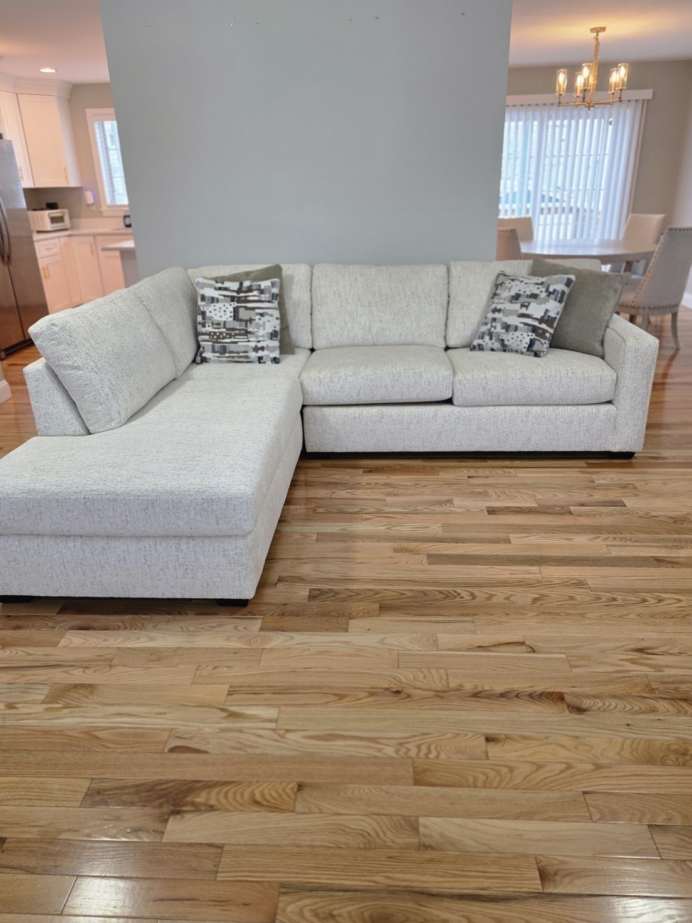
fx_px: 640
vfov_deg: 71.6
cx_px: 342
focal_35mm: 24
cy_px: 445
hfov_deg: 56.8
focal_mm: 6.3
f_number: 1.7
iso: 80
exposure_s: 1/120
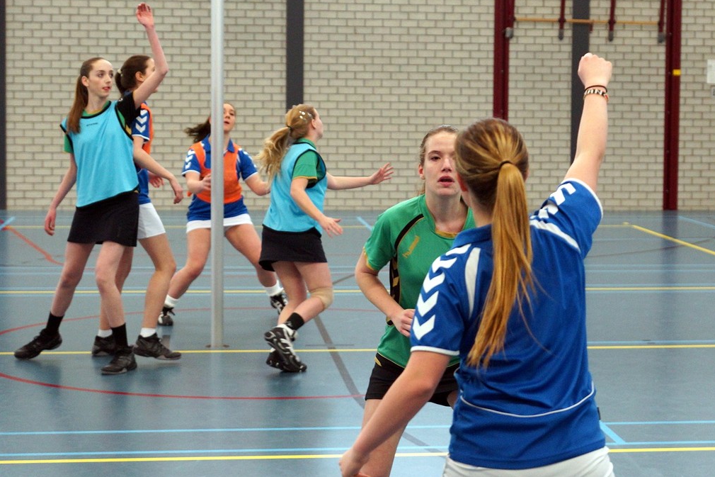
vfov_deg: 17.9
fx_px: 1509
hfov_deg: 26.7
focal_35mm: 76
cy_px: 240
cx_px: 362
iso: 1250
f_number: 3.2
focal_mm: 50
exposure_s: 1/250
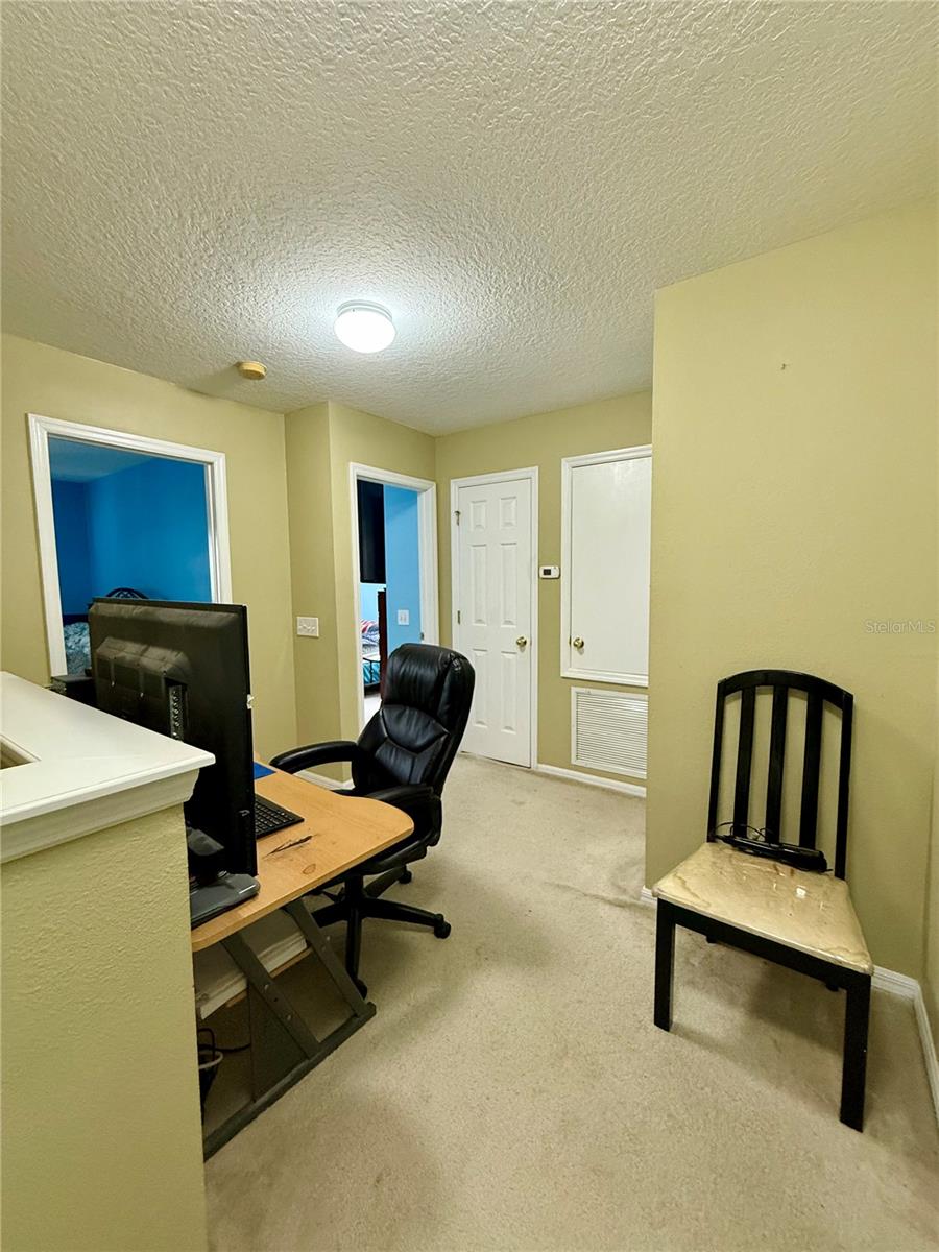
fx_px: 506
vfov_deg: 102.1
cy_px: 626
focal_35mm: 14
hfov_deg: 85.7
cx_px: 470
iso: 400
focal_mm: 2.22
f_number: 2.2
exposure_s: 1/60
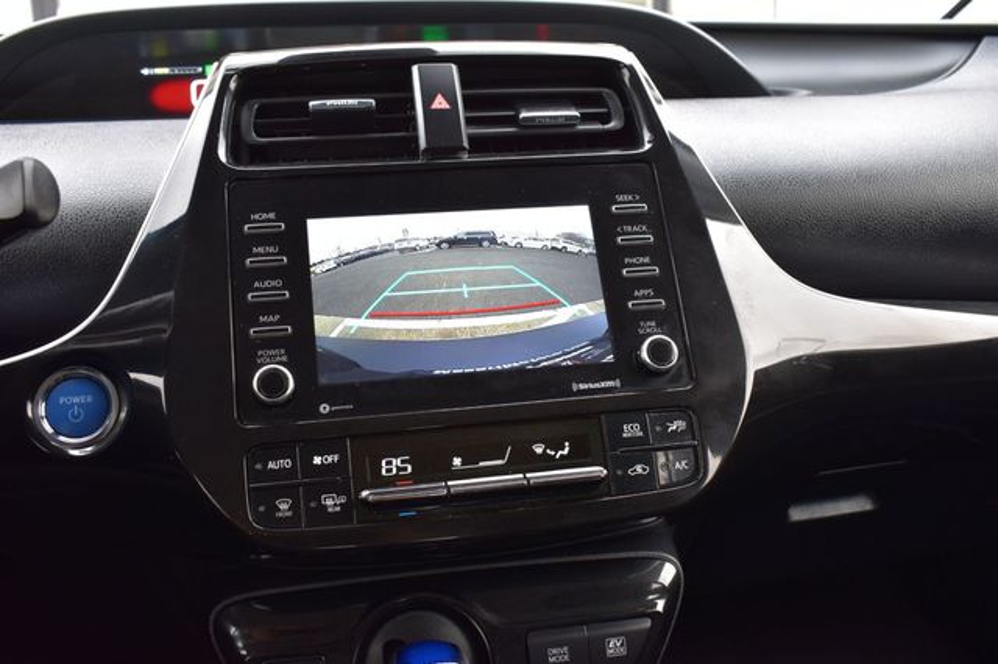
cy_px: 332
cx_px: 499
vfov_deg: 36.8
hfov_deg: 53.2
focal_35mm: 36
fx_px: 997
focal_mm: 24
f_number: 6.3
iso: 500
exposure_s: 1/15
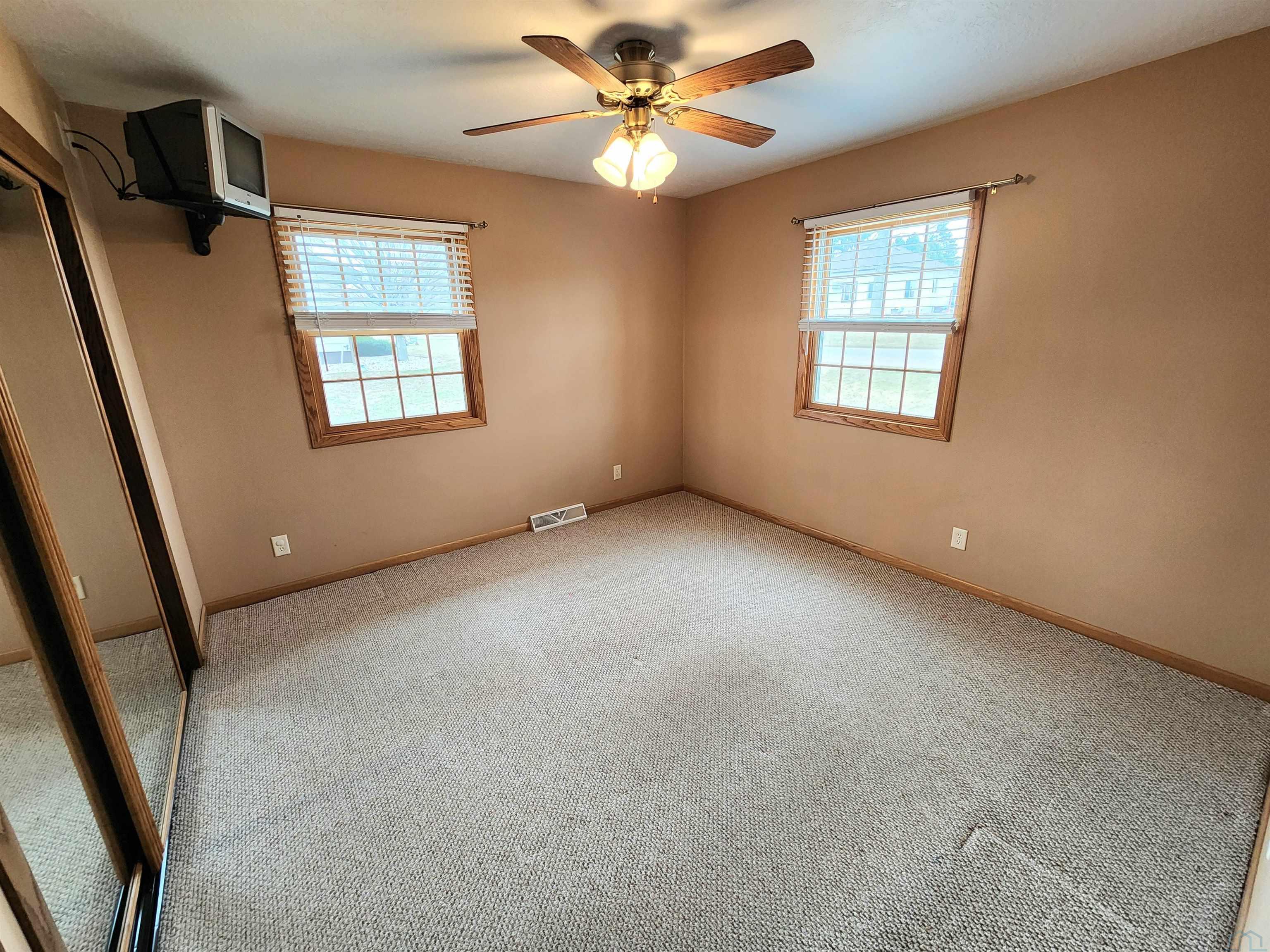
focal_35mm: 13
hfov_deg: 106.2
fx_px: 477
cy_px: 476
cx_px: 635
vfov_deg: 89.9
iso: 250
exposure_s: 1/60.2
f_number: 2.2
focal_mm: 2.2
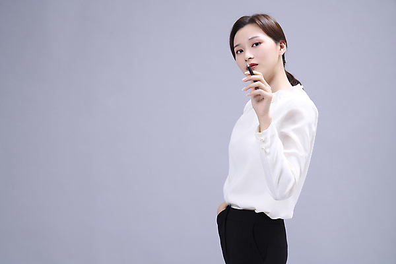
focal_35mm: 62
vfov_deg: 21.9
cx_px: 198
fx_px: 682
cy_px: 132
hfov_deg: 32.4
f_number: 8
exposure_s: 1/125
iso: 160
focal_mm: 62
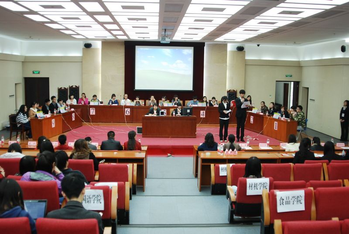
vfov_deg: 37.0
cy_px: 117
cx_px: 174
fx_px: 350
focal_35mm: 36
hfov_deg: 53.1
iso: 500
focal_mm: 24
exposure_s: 1/60
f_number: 2.8
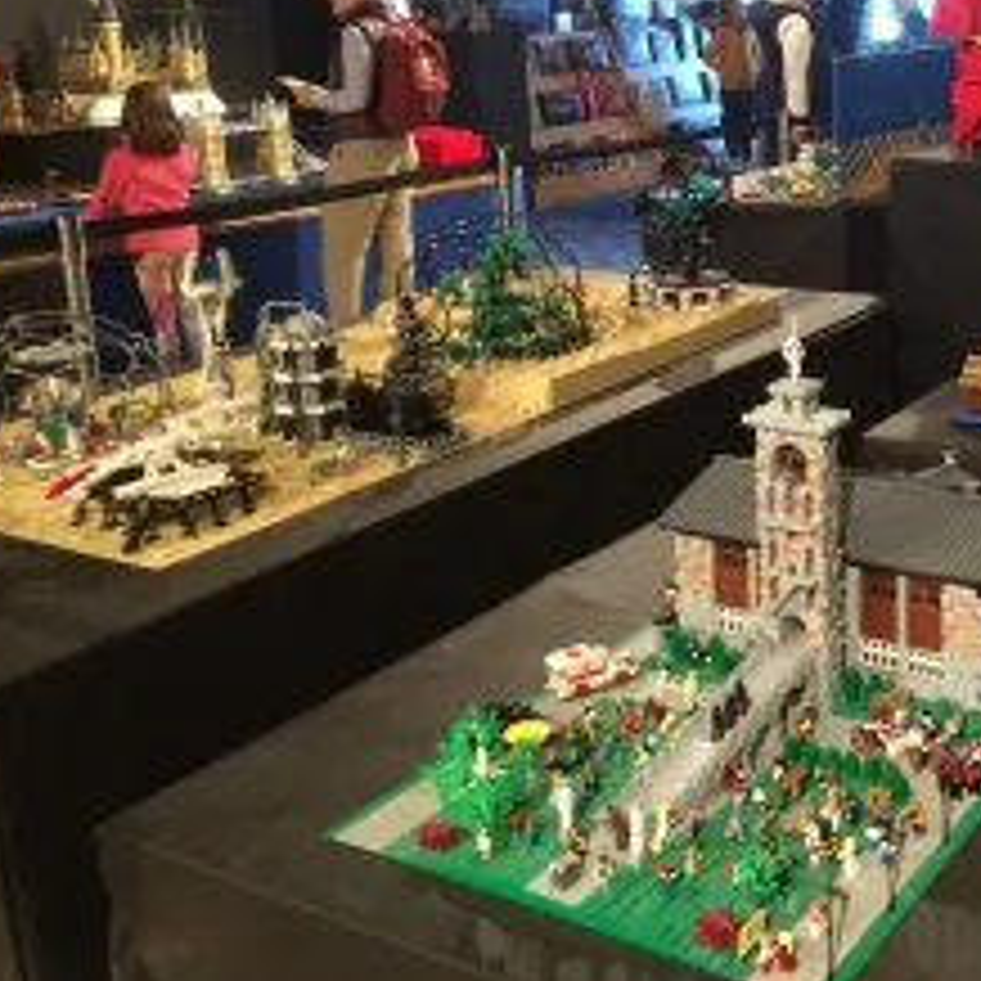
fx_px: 1507
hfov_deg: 34.5
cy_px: 315
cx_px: 832
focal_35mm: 47
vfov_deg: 35.7
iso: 320
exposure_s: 1/17
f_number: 2.2
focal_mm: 4.15
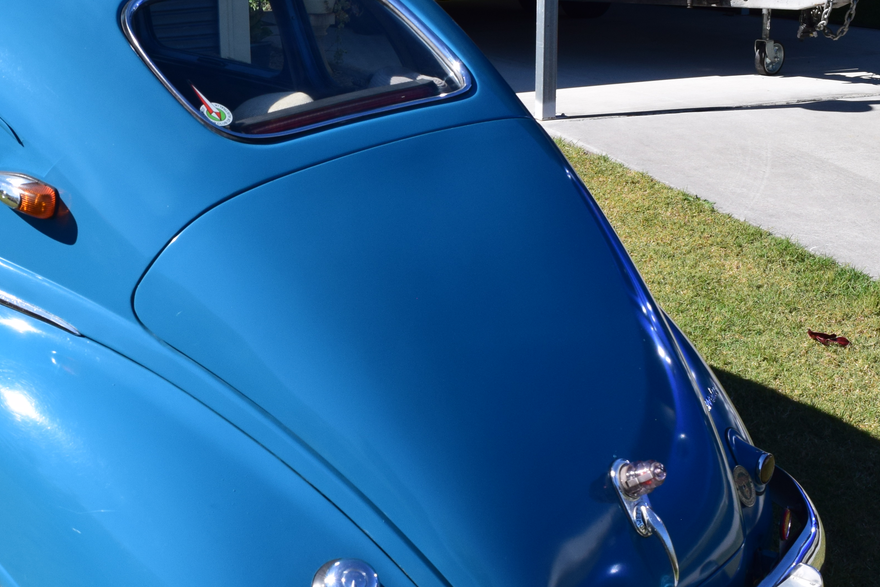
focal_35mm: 51
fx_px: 1247
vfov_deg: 26.4
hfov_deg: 37.4
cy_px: 382
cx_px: 172
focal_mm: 18
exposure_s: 1/400
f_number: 11
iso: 400
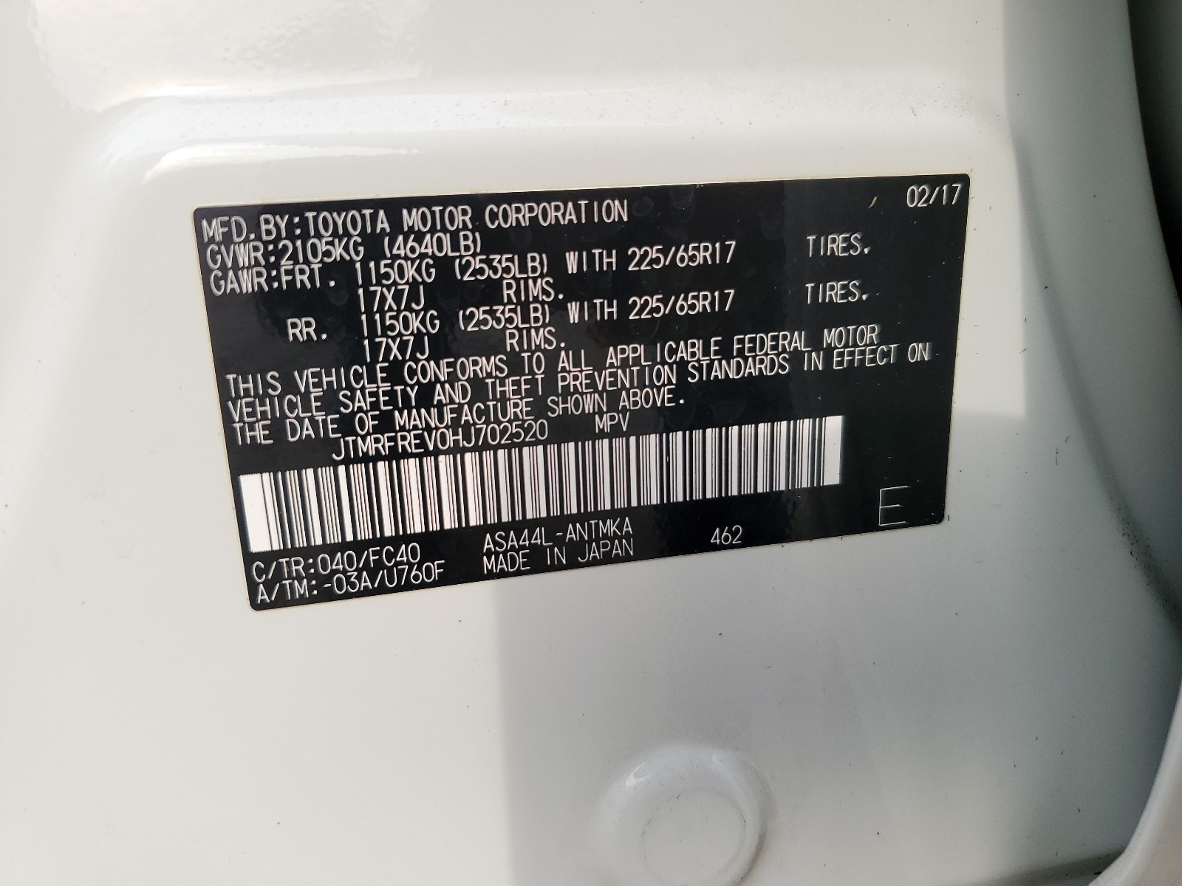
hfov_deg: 67.3
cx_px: 591
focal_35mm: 26
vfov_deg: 53.1
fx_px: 888
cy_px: 443
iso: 50
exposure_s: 1/556
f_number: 1.5
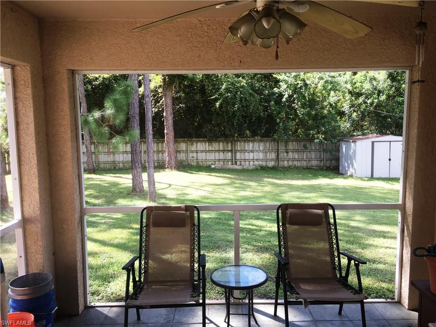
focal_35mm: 29
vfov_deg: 48.2
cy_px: 164
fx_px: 365
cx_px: 218
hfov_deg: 61.7
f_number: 2.2
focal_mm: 4.15
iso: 25
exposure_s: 1/120
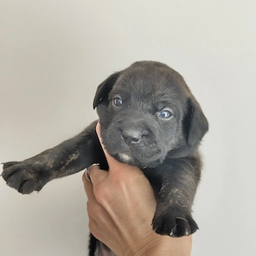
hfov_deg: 31.1
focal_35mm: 55
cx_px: 129
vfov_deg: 31.0
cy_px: 151
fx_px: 460
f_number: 1.63
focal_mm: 8.72
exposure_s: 1/33.3
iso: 320
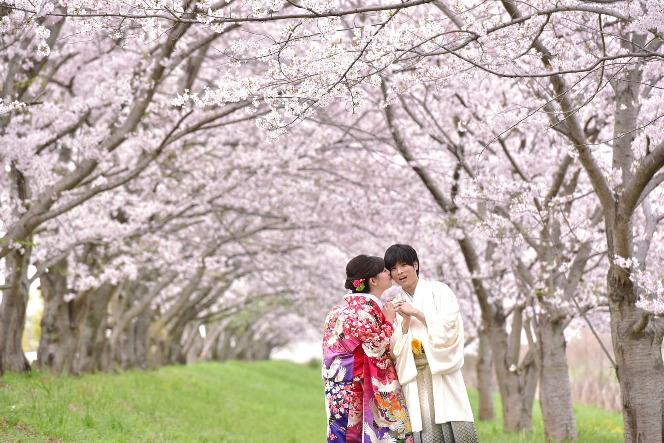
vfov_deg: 6.9
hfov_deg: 10.3
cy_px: 222
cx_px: 332
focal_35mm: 200
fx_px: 3690
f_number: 7.1
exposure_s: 1/640
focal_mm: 200
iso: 1000
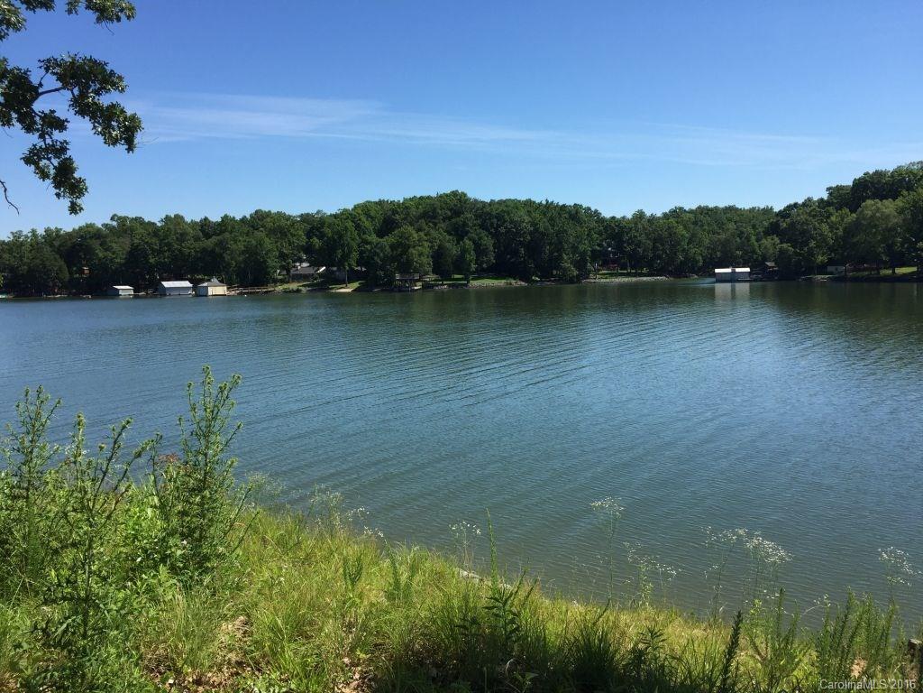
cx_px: 462
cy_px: 346
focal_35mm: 29
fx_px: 773
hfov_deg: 61.7
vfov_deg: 48.2
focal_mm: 4.15
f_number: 2.2
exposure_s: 1/2083
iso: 32
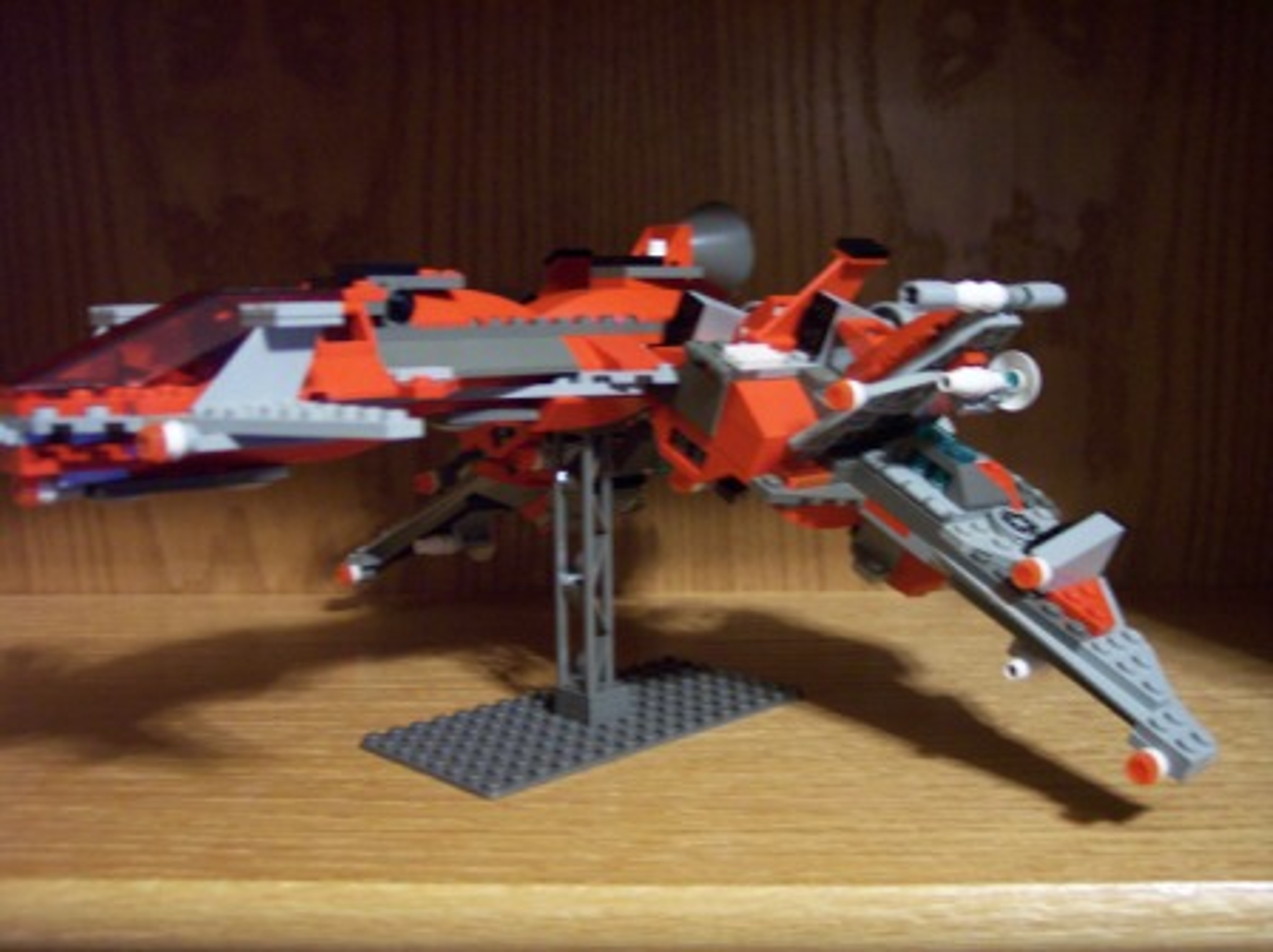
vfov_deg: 37.7
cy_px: 476
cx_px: 636
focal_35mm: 38
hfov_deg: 49.0
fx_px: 1396
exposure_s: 1/8
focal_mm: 8
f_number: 2.8
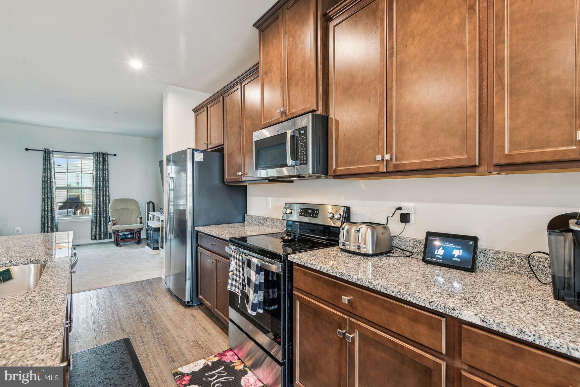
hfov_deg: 96.7
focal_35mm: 16
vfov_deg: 73.7
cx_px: 290
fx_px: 258
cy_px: 194
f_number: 8
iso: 200
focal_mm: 16
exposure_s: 1/3.33
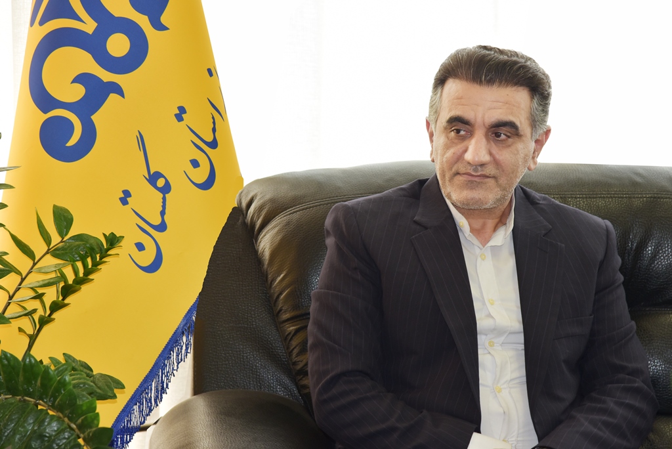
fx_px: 1961
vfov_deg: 13.1
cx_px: 336
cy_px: 224
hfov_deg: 19.4
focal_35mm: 105
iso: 800
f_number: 5
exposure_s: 1/100
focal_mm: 105
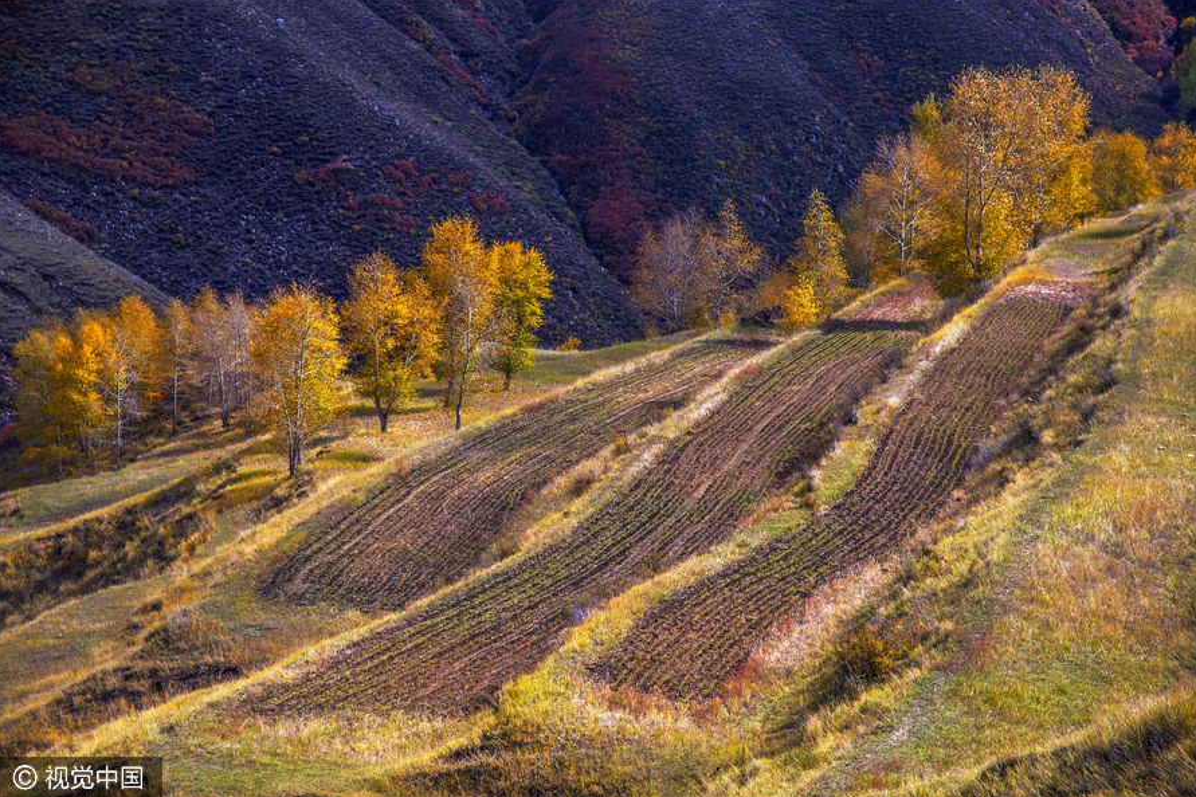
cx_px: 601
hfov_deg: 20.2
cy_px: 398
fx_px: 3355
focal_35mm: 101
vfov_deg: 13.6
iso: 400
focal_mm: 100
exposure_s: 1/500
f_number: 6.3
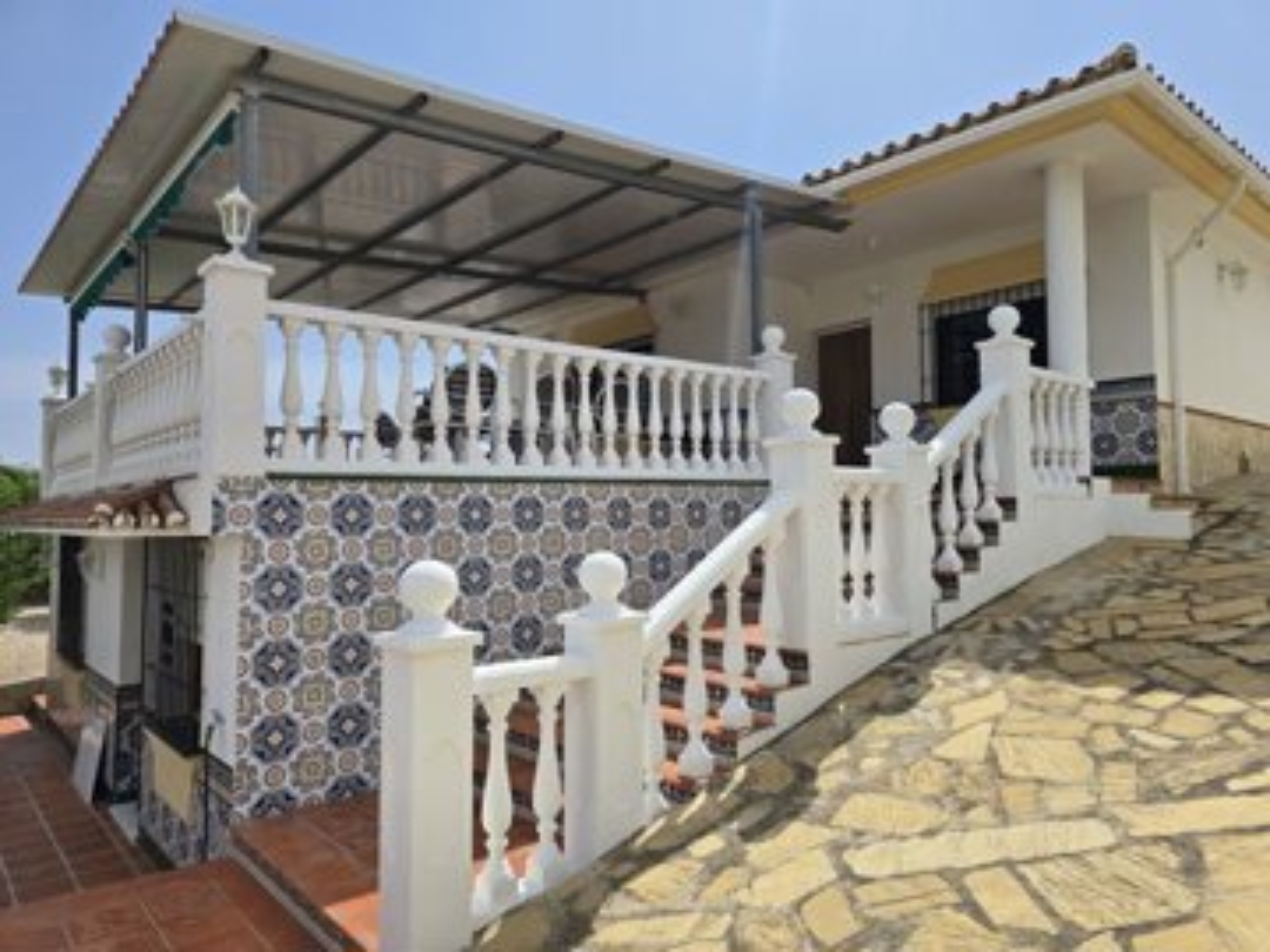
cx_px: 635
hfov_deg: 73.9
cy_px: 476
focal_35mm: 23
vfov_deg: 58.9
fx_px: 844
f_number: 1.7
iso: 12
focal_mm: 6.3
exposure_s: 1/1429
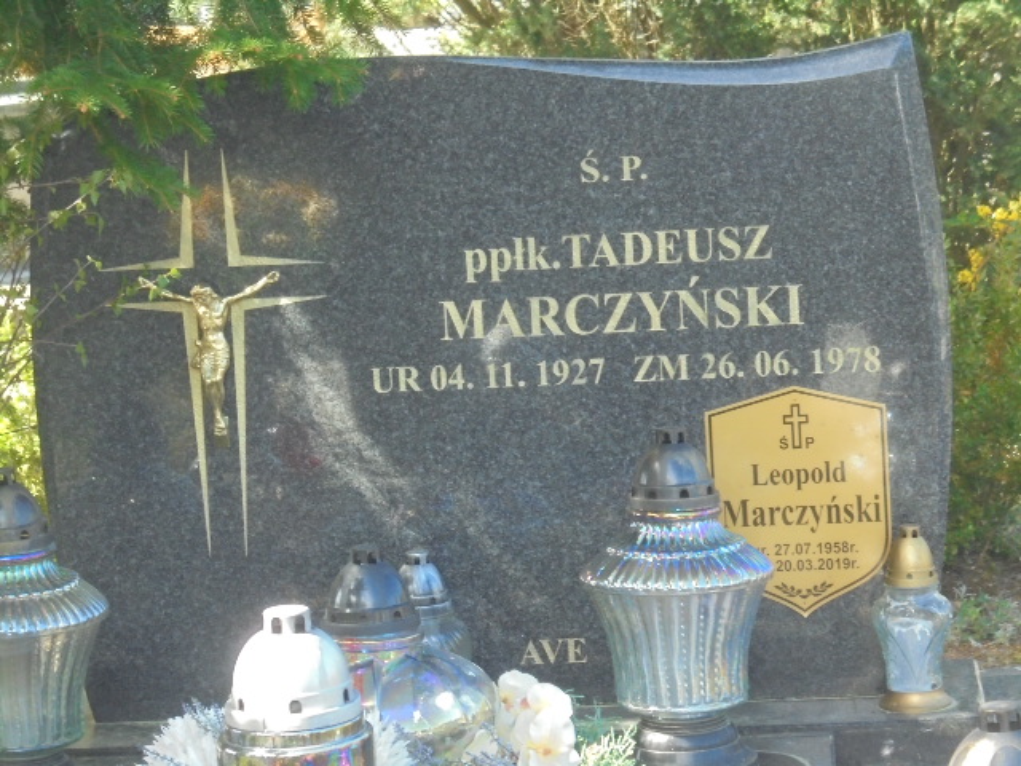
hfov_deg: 16.1
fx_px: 3598
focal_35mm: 122
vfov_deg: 12.1
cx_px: 510
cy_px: 383
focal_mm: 21.8
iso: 320
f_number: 5.6
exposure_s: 1/125
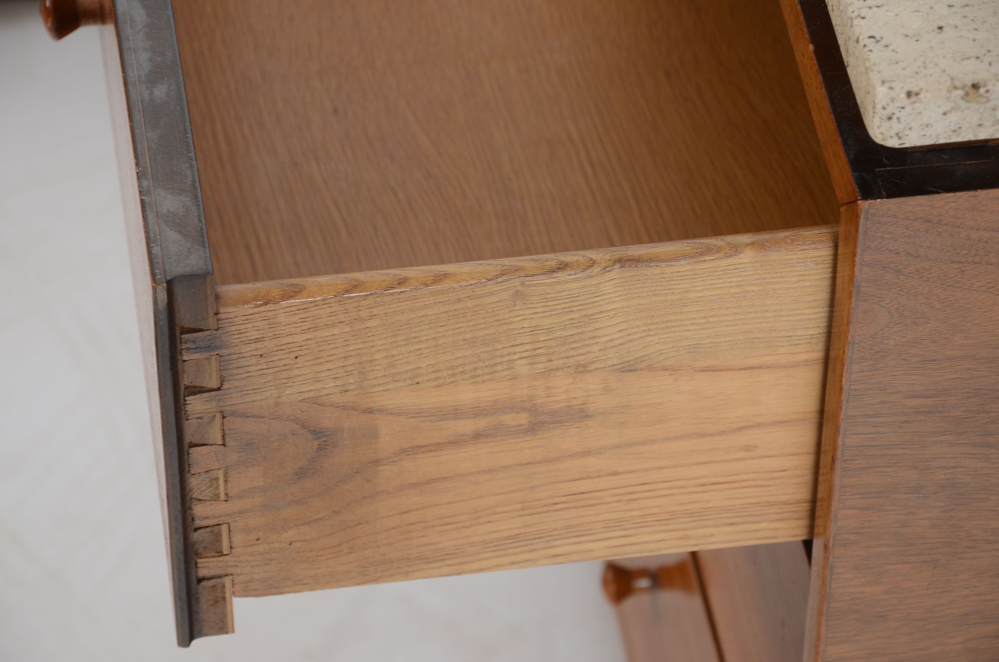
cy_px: 331
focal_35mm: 158
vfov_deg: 8.7
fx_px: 4362
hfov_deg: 13.1
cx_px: 500
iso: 160
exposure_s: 1/60
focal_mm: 105
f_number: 7.1
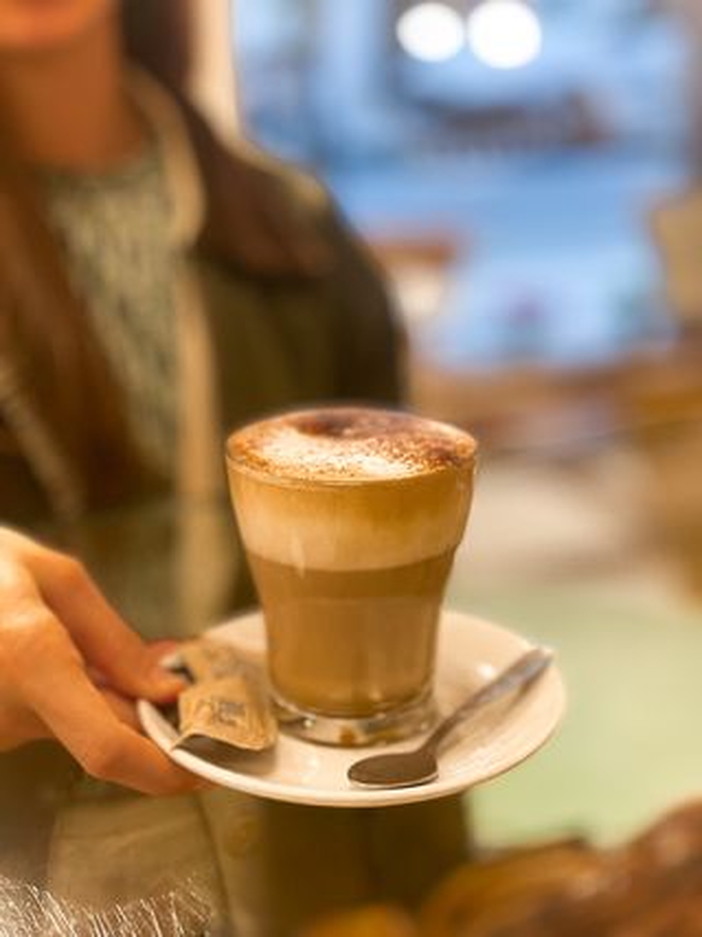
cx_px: 351
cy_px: 468
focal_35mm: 52
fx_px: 1407
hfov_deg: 28.0
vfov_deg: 36.8
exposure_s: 1/50
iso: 160
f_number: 2
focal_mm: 6
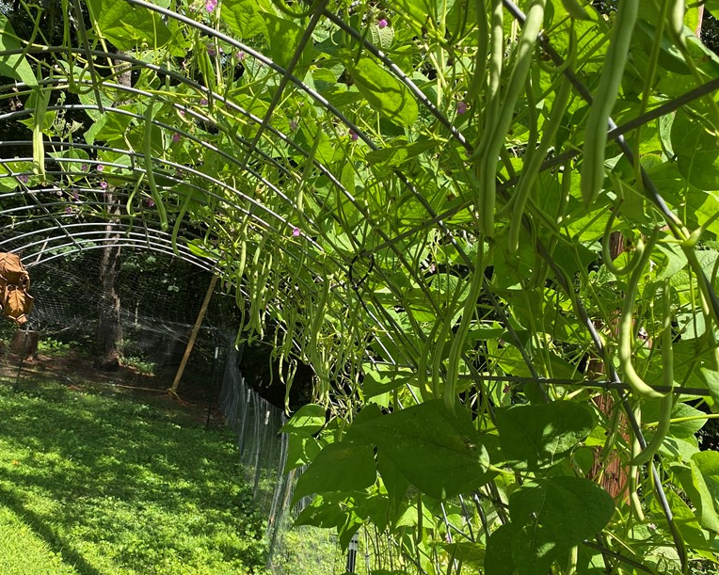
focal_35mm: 34
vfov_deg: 43.1
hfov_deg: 52.8
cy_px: 355
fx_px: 723
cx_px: 359
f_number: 1.8
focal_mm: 4.25
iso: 32
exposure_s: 1/747
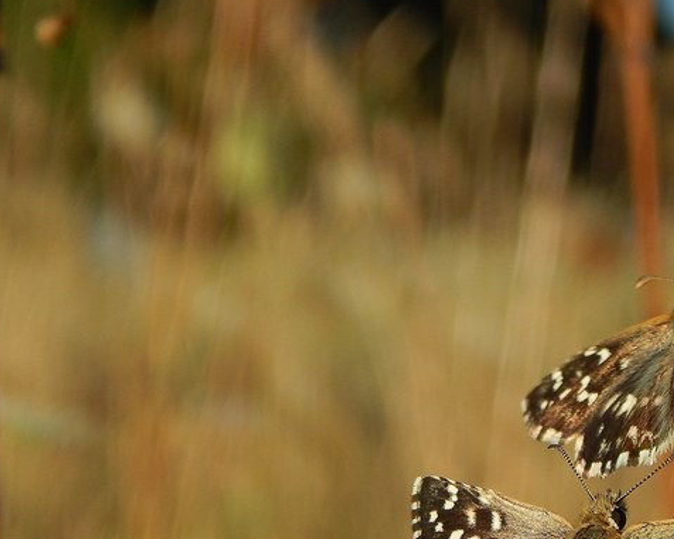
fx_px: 3070
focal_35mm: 154
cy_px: 382
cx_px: 507
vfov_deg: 10.0
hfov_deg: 12.5
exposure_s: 1/800
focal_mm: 16.6
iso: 125
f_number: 4.4
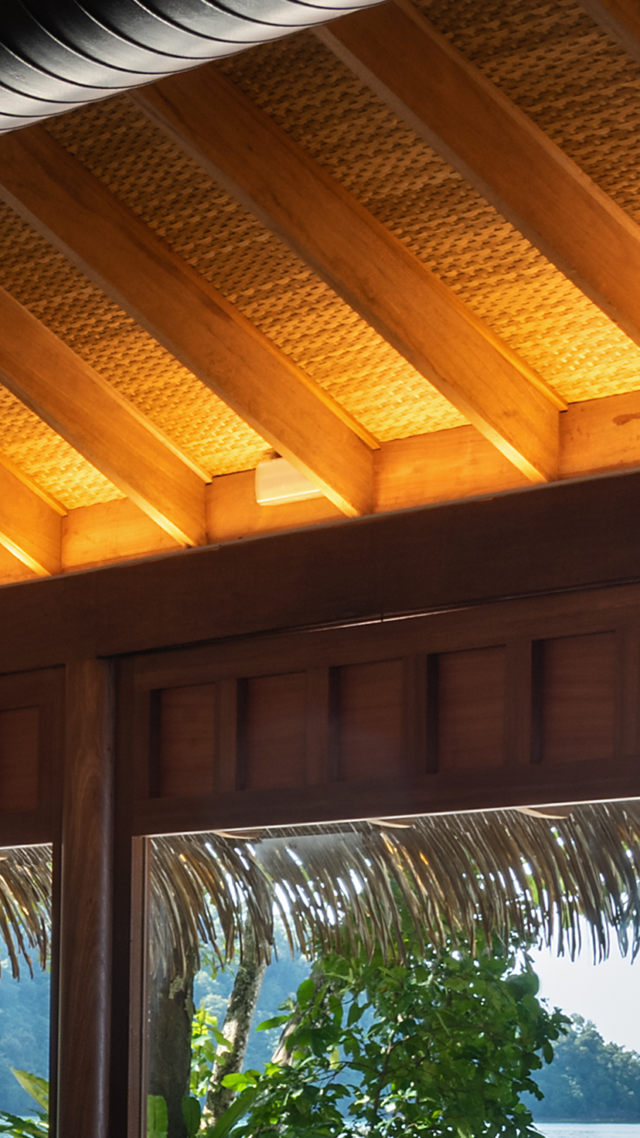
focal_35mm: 152
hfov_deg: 7.7
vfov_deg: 14.0
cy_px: 986
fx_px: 4586
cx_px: -533
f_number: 16
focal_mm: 29
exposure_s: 1/1.25
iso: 100
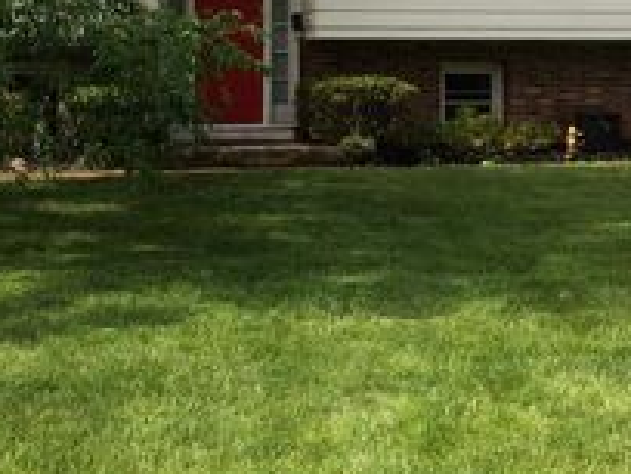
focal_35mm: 71
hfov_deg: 27.4
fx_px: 1294
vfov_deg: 20.4
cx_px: 319
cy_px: 57
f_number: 2.2
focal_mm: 4.15
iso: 32
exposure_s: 1/707
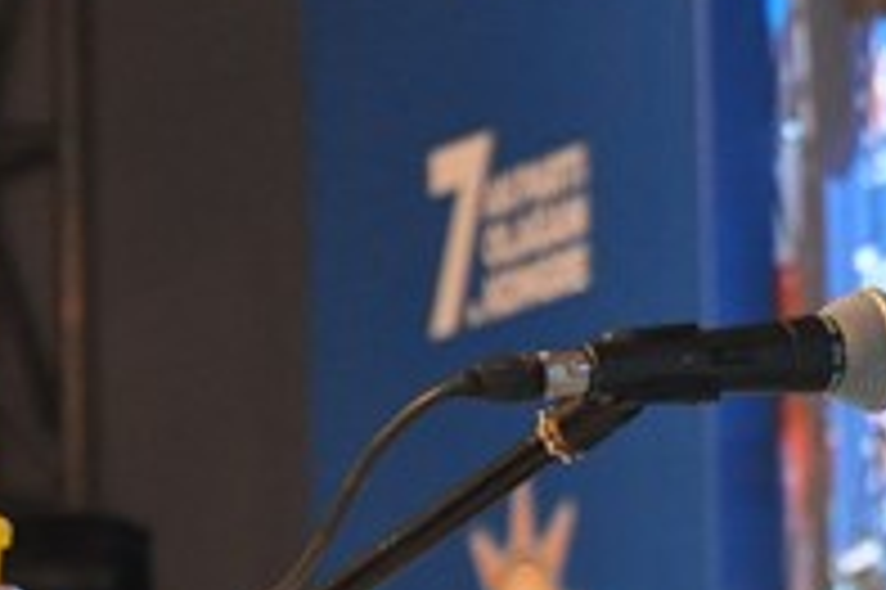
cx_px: 1259
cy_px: 333
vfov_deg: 2.6
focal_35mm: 520
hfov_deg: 4.0
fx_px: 12778
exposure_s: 1/100
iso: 1250
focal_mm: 105
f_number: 5.6
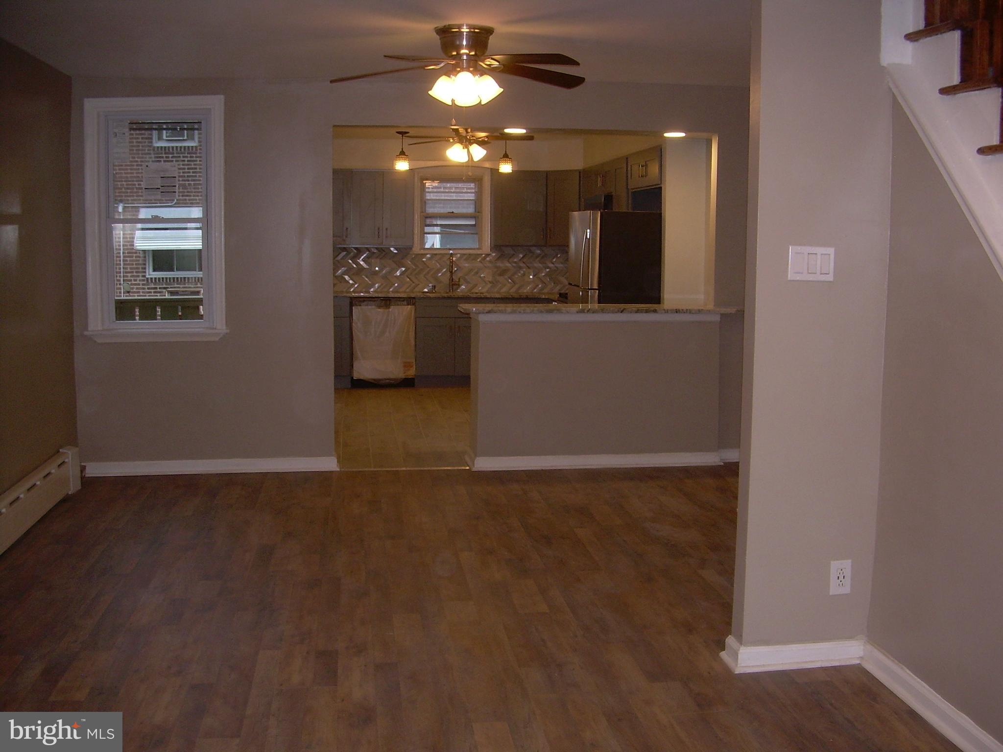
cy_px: 376
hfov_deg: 49.0
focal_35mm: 38
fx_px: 1101
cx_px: 502
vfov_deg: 37.7
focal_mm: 6.3
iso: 84
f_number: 2.8
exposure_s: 1/60
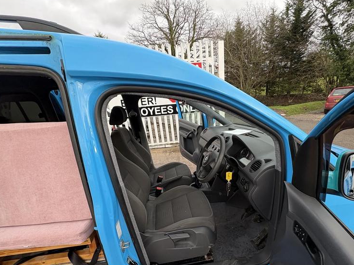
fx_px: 174
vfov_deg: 74.1
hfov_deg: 90.9
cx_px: 189
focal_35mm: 17
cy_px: 154
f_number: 2.2
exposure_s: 1/163
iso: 64
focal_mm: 2.22
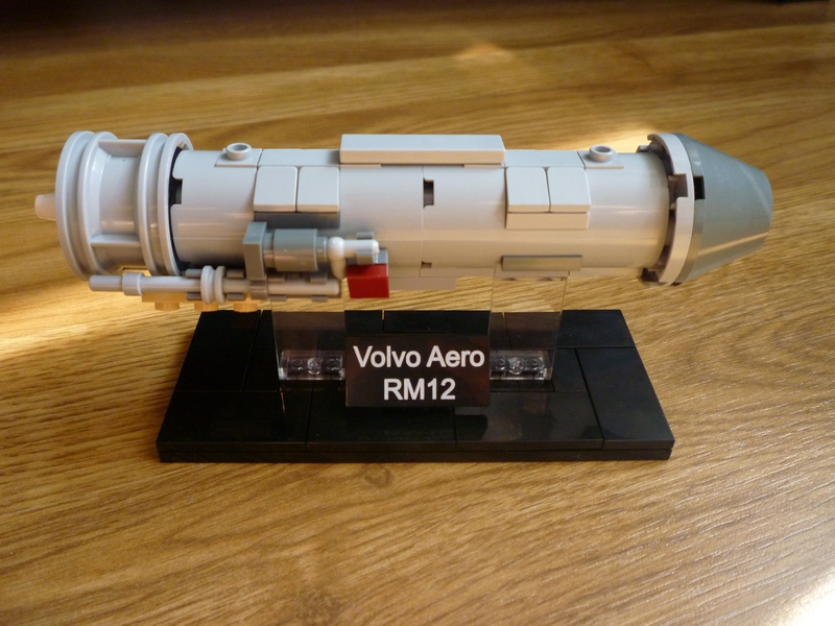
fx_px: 700
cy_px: 313
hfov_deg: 61.7
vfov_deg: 48.2
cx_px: 418
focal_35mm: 29
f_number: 3.3
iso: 320
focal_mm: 5.2
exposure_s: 1/250
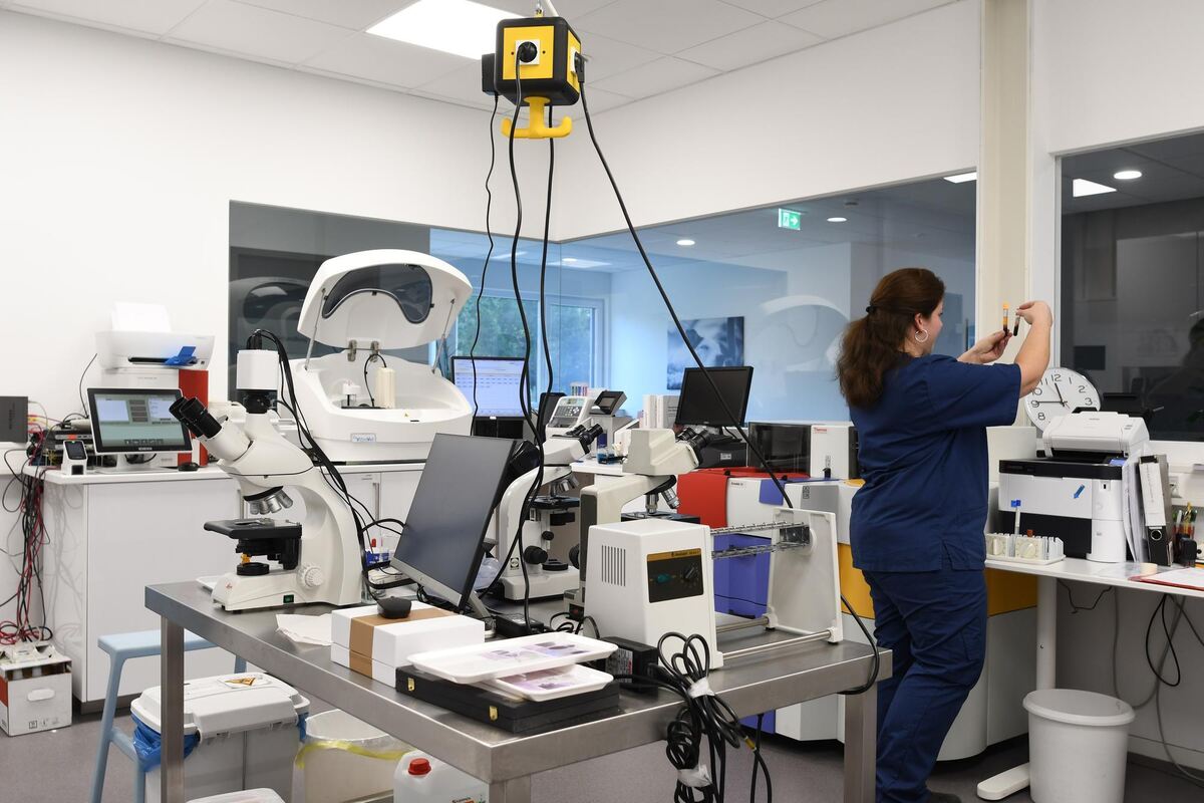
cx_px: 602
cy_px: 402
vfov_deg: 43.6
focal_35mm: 30
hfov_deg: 61.9
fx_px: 1003
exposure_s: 1/60
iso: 400
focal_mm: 20
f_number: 4
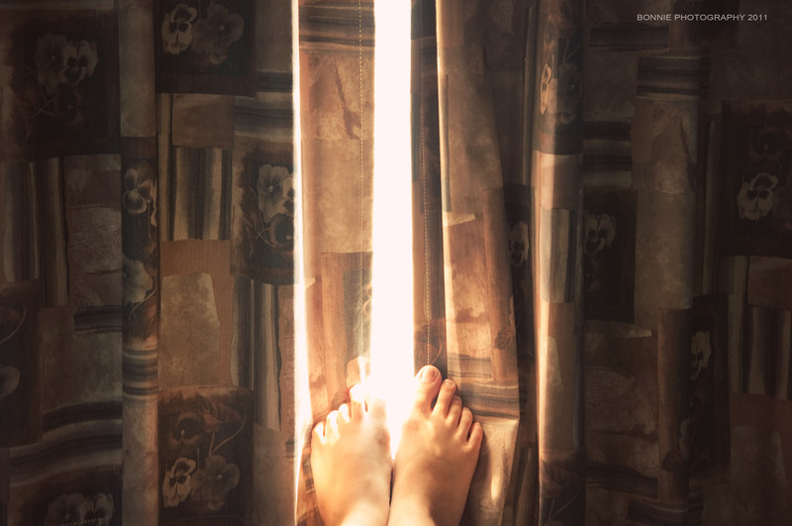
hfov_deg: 27.0
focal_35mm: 75
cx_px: 396
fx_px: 1648
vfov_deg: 18.1
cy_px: 263
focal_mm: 50
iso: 200
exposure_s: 1/20
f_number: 2.8
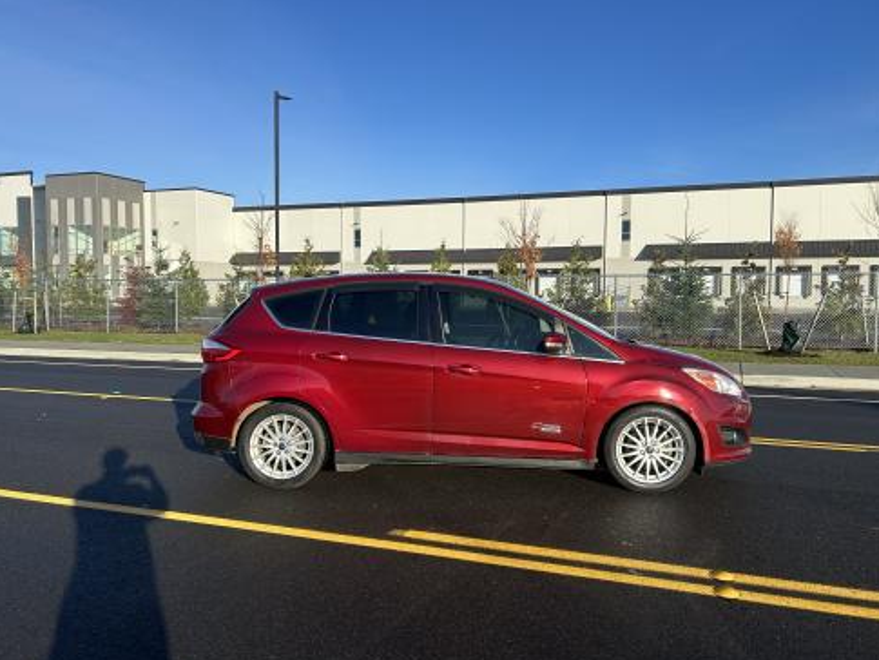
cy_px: 330
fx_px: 686
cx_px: 448
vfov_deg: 51.4
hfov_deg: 65.3
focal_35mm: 27
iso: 50
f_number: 1.5
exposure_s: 1/4274
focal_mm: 5.7
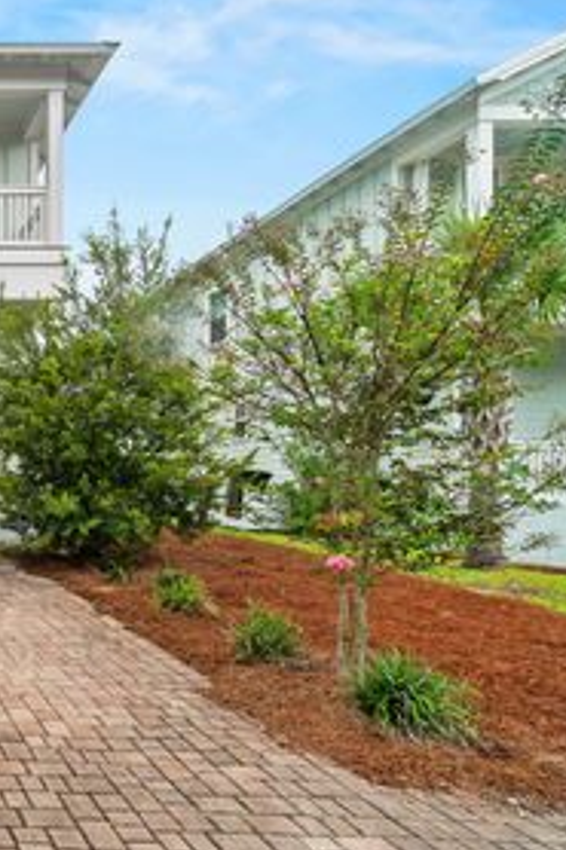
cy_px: 497
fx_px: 637
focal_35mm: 27
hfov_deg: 34.0
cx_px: -174
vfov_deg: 66.9
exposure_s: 1/2
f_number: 8
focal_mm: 10
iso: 100
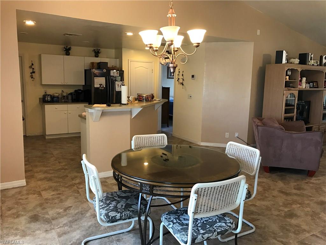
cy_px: 122
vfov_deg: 49.7
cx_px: 163
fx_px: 264
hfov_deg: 63.4
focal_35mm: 28
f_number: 1.8
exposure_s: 1/17
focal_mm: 3.99
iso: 40
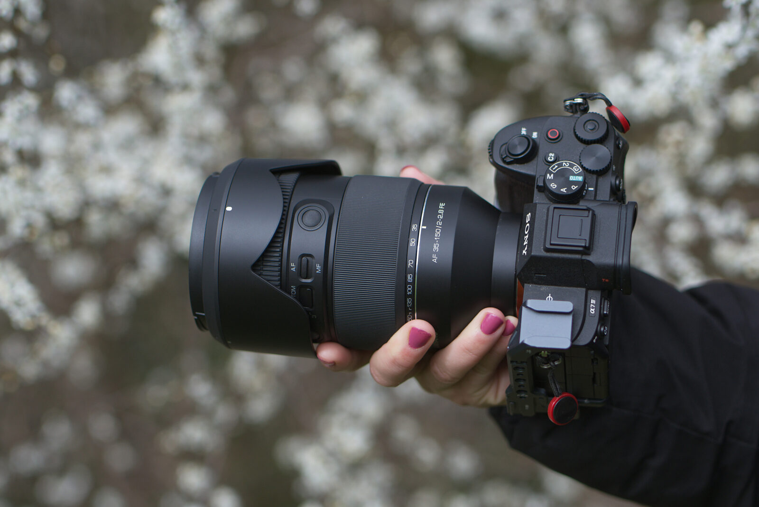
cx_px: 380
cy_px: 254
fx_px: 1582
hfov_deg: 27.0
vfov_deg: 18.2
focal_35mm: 75
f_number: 2
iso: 100
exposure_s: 1/2500
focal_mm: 50
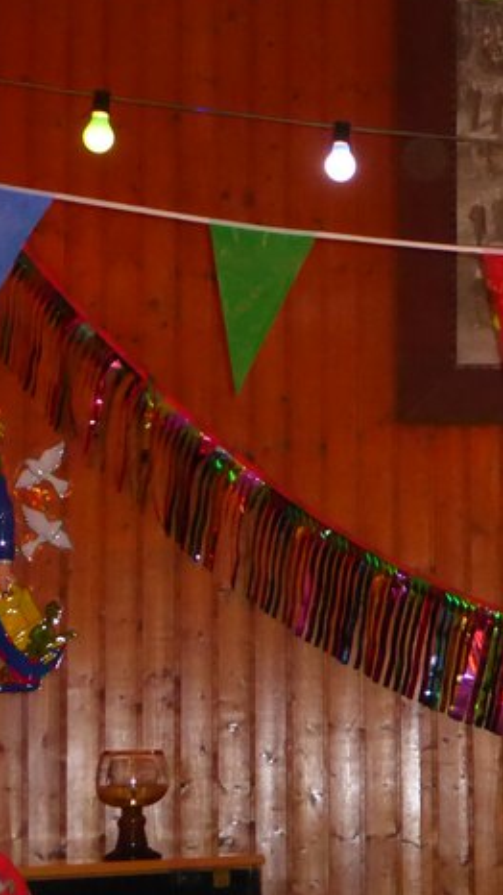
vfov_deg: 20.7
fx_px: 2443
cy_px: 526
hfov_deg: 11.1
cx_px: 874
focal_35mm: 103
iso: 800
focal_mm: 7.4
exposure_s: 1/25
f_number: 3.9
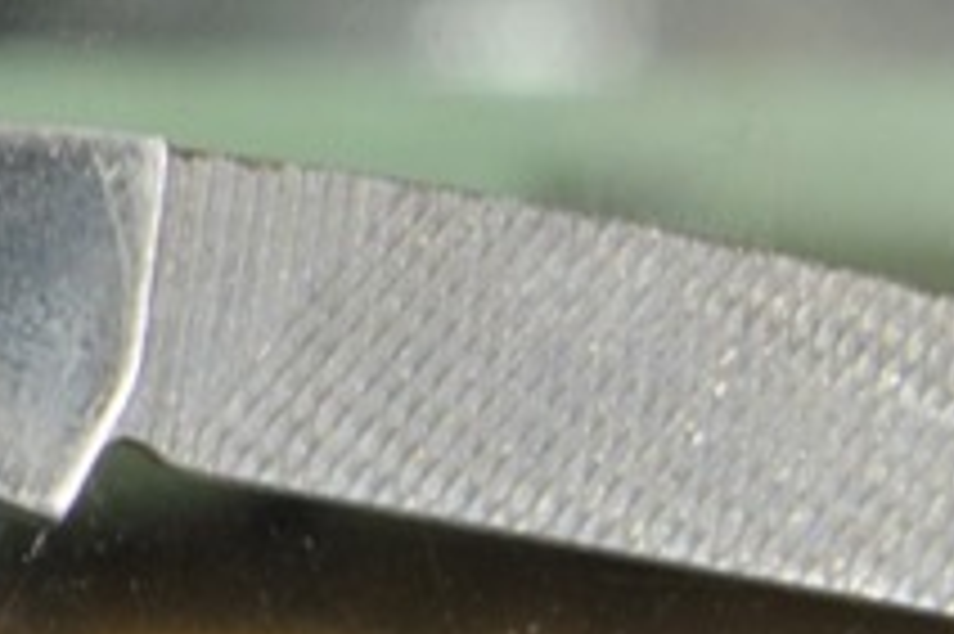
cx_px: -1246
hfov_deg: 5.9
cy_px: 45
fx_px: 9003
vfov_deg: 4.0
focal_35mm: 340
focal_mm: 30
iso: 400
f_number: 7.1
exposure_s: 1/100
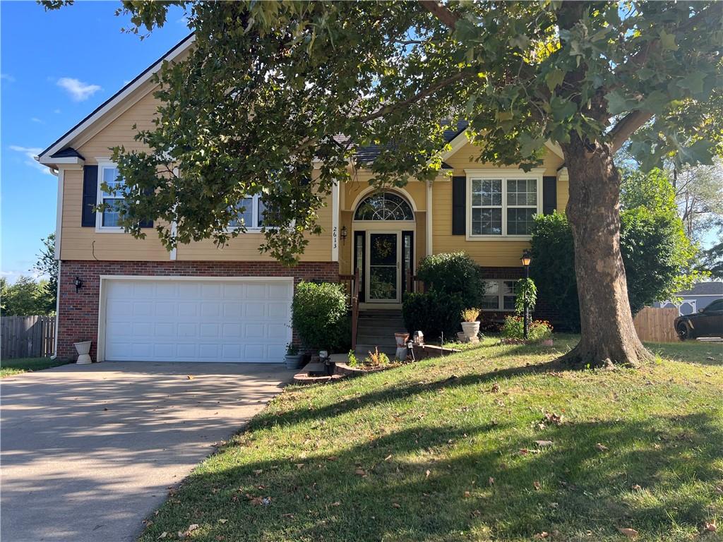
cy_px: 271
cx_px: 362
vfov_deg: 53.1
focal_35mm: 26
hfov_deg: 67.3
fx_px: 543
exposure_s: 1/718
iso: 50
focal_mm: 5.7
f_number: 1.5
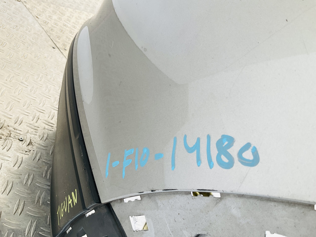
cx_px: 158
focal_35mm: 29
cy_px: 118
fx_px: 265
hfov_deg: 61.7
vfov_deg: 48.2
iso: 25
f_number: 1.8
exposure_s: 1/100
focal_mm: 3
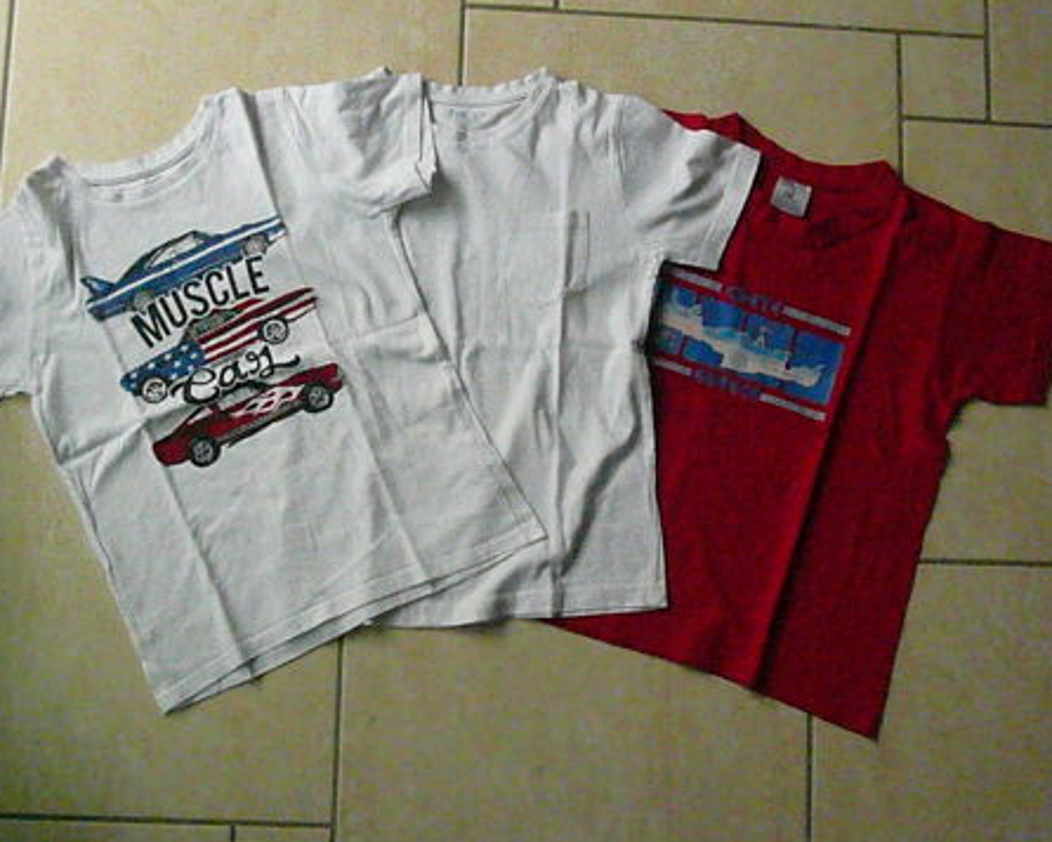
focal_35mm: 41
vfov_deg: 36.5
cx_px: 493
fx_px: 1277
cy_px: 420
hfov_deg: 44.8
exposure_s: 1/1000
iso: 3200
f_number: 9
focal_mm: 6.4
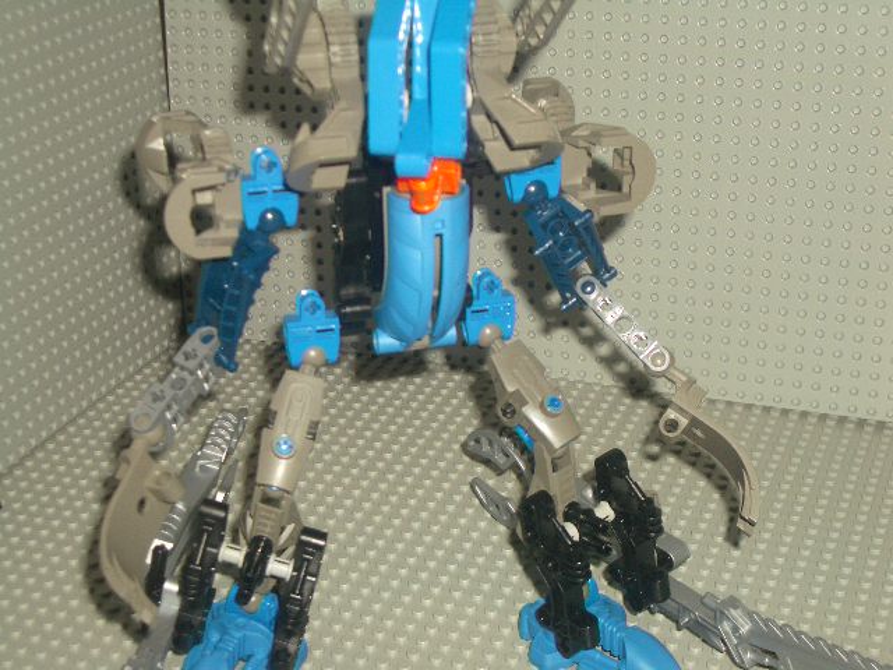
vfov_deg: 23.7
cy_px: 335
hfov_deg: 31.2
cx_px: 446
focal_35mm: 62
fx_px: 1599
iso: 100
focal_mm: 10.2
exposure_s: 1/60
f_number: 3.5
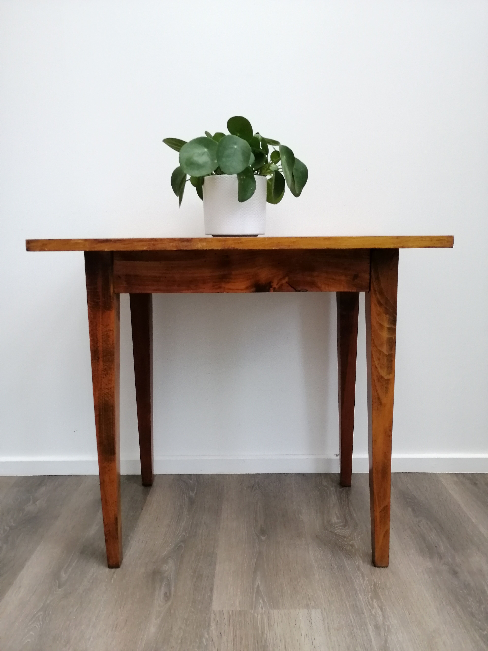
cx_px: 244
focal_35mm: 27
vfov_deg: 65.3
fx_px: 508
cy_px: 326
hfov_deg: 51.4
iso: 320
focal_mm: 3.95
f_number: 1.8
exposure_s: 1/900
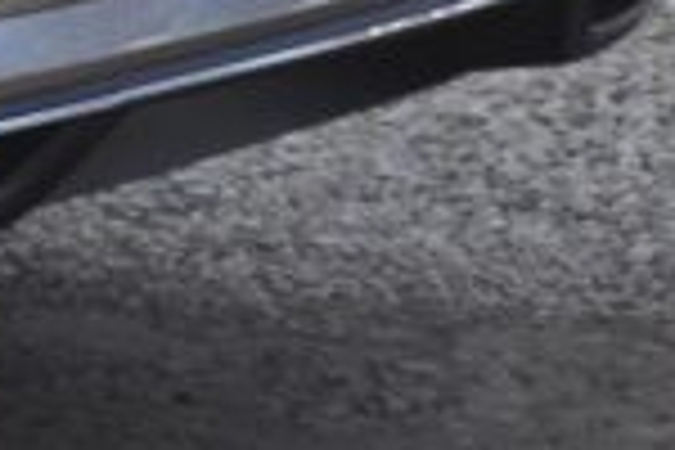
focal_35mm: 328
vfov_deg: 4.1
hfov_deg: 5.8
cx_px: -1508
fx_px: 6150
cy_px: -814
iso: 400
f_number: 8
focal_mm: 32
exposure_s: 1/250
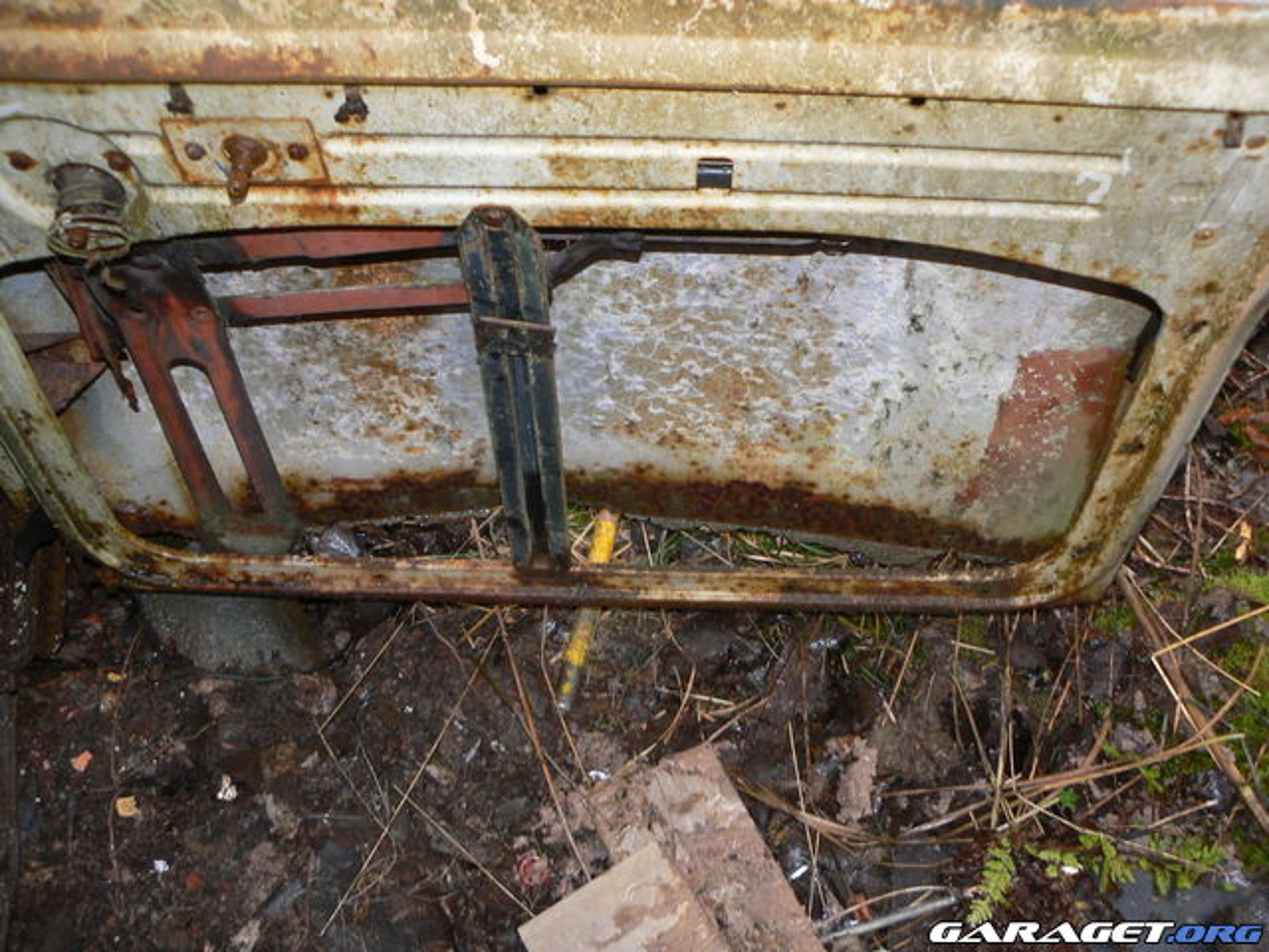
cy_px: 476
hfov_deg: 51.4
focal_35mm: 36
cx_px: 634
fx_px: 1320
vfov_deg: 39.7
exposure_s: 1/30
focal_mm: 6
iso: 100
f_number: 2.8
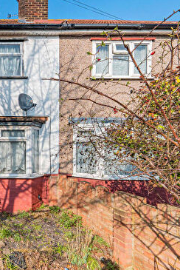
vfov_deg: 76.0
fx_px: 172
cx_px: -41
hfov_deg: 38.8
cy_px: 131
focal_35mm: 23
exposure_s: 1/1000
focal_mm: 12
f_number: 9
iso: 320
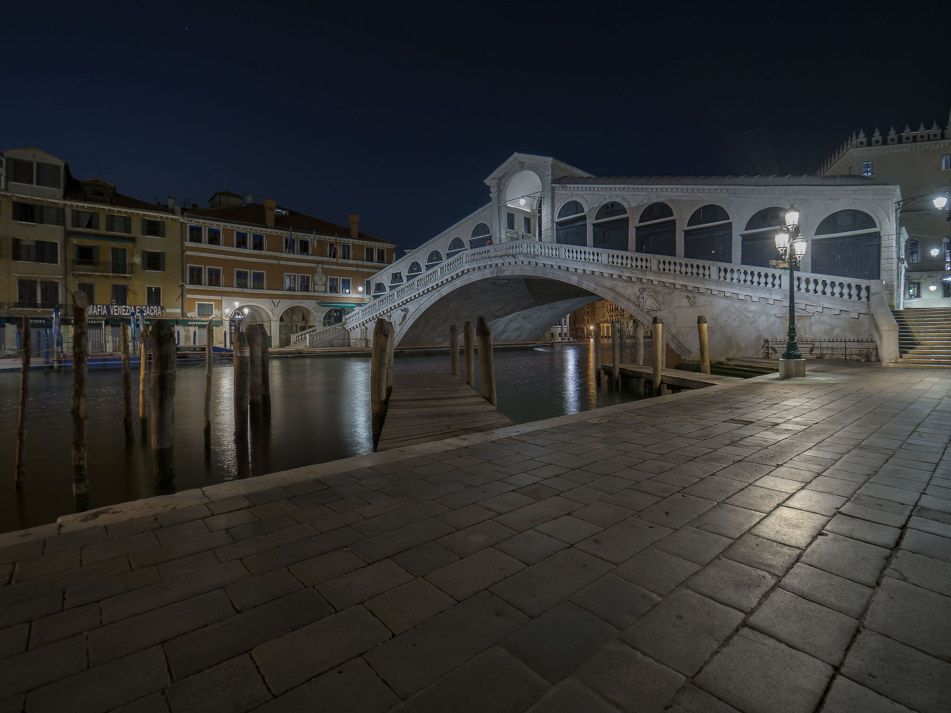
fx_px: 440
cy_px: 344
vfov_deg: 78.1
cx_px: 509
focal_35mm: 16
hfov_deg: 94.3
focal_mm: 14
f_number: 6.7
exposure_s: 10
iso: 200
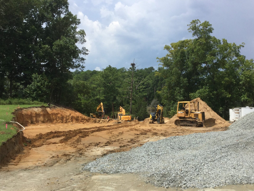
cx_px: 139
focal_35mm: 41
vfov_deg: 35.0
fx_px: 301
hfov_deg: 45.7
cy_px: 112
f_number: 2.4
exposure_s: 1/1894
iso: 25
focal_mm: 3.3
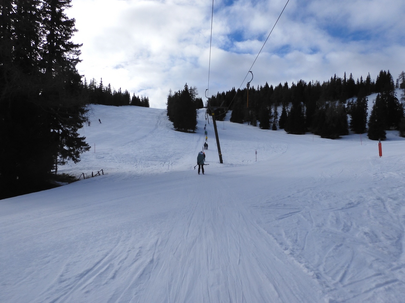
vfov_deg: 56.8
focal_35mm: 24
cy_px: 152
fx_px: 281
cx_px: 202
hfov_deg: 71.6
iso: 100
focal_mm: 4.3
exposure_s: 1/1600
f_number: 4
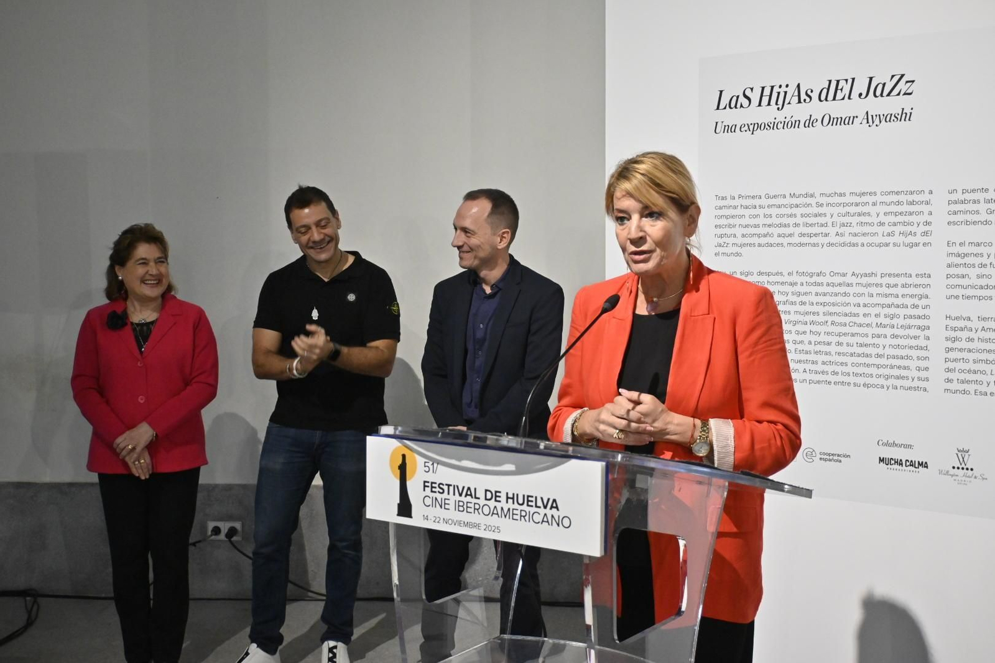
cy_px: 332
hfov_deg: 43.6
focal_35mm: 45
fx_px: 1244
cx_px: 498
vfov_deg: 29.9
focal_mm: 30
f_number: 4.8
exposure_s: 1/125
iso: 2000
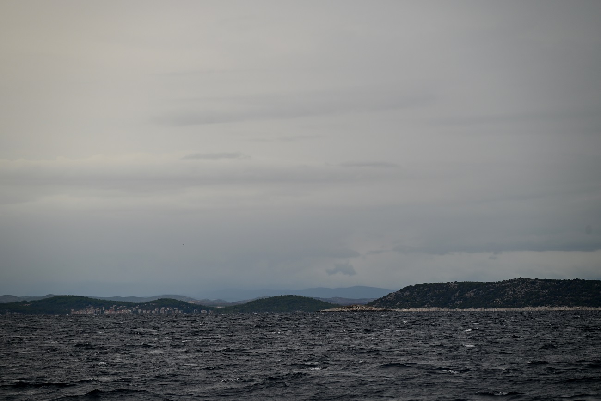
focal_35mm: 145
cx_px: 300
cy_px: 200
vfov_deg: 9.5
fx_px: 2421
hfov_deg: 14.2
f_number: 5.6
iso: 200
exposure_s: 1/1000
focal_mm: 145
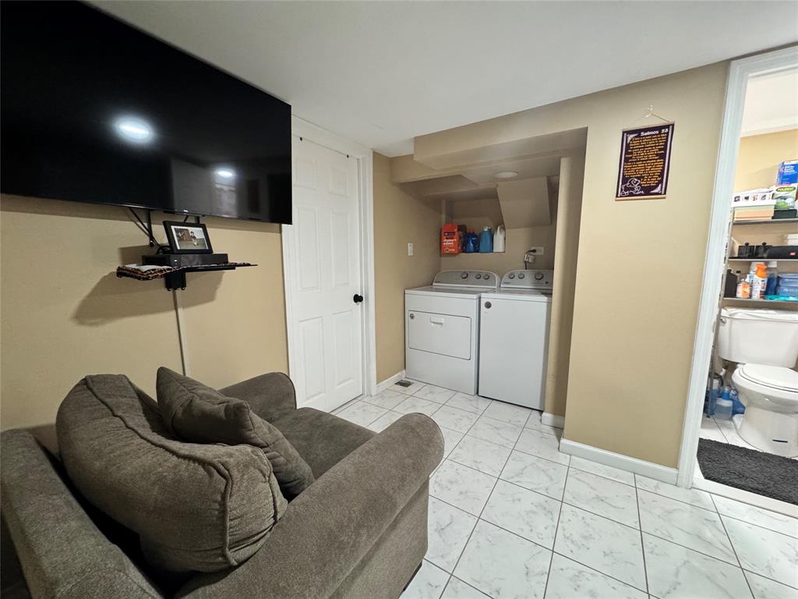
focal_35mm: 14
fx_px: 323
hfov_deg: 102.1
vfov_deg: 85.7
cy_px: 300
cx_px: 399
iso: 500
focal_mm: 2.22
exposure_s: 1/60
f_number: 2.2
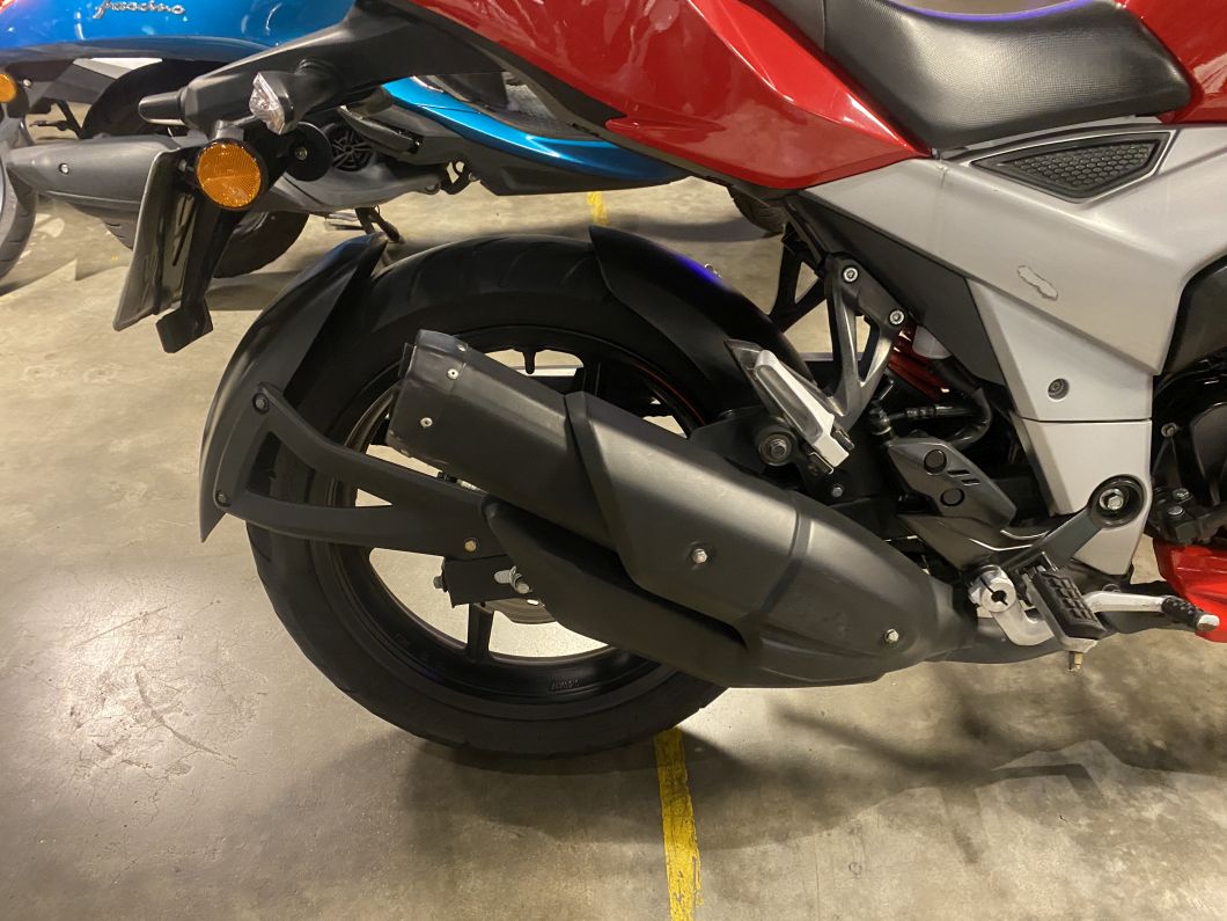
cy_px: 460
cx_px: 614
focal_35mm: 26
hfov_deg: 67.3
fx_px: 922
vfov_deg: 53.1
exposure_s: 1/33
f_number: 1.8
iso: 500
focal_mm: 4.25
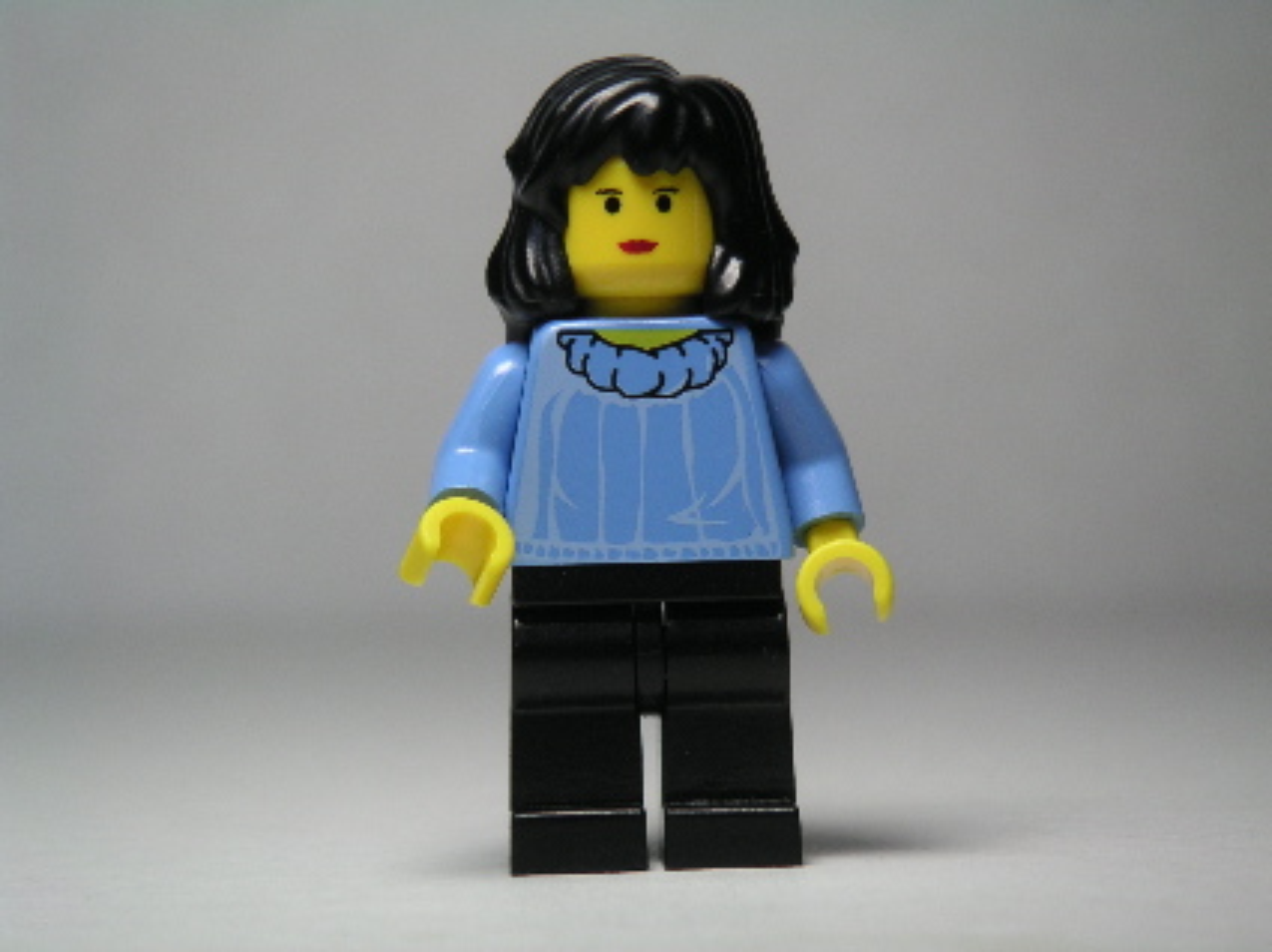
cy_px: 476
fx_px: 4075
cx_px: 636
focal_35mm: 111
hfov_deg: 17.7
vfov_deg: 13.3
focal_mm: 17.1
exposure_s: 1/111
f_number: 3.6
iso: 50
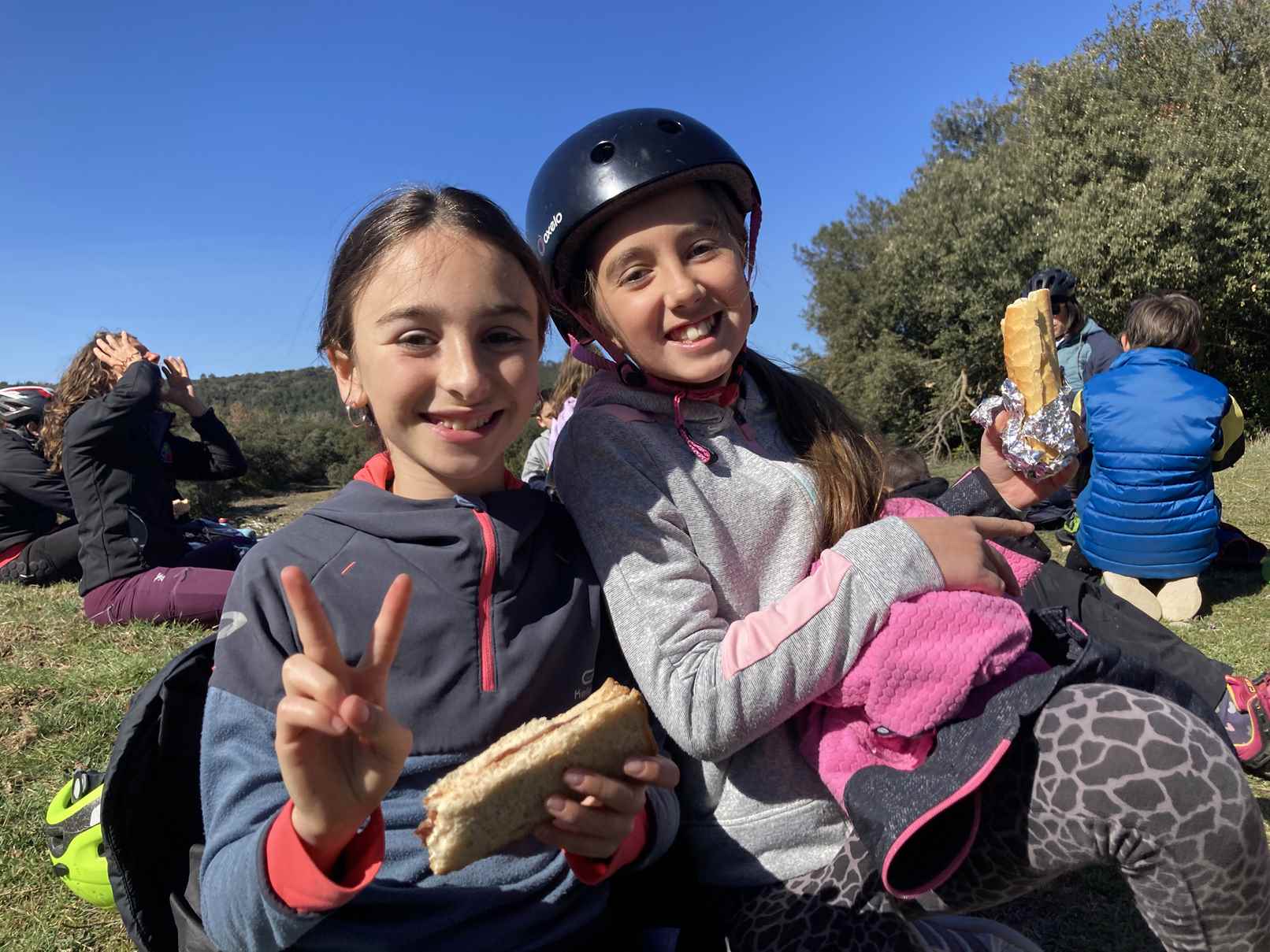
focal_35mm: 28
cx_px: 635
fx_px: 1027
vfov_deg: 49.7
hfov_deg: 63.4
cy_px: 476
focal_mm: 3.99
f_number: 1.8
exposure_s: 1/1779
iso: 20
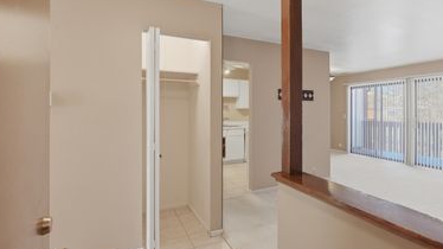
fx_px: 247
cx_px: 282
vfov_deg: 53.5
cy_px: 113
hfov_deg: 82.0
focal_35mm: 21
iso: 800
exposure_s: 1/450
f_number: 5.6
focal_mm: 10
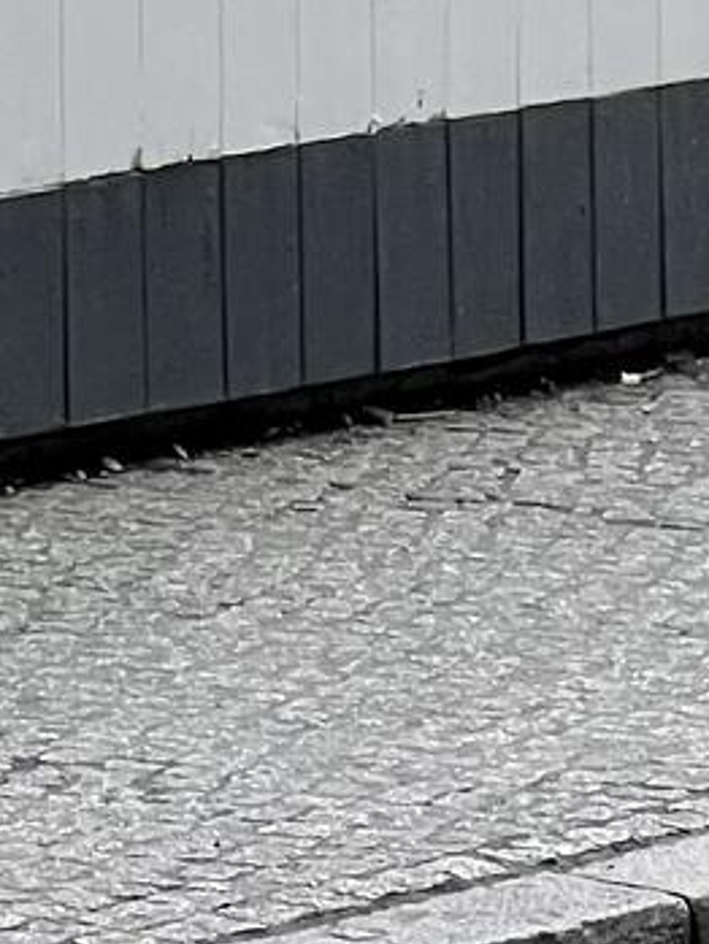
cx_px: -736
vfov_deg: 4.2
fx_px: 12336
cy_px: -1804
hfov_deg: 3.3
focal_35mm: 452
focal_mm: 9
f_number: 2.8
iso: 50
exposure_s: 1/99
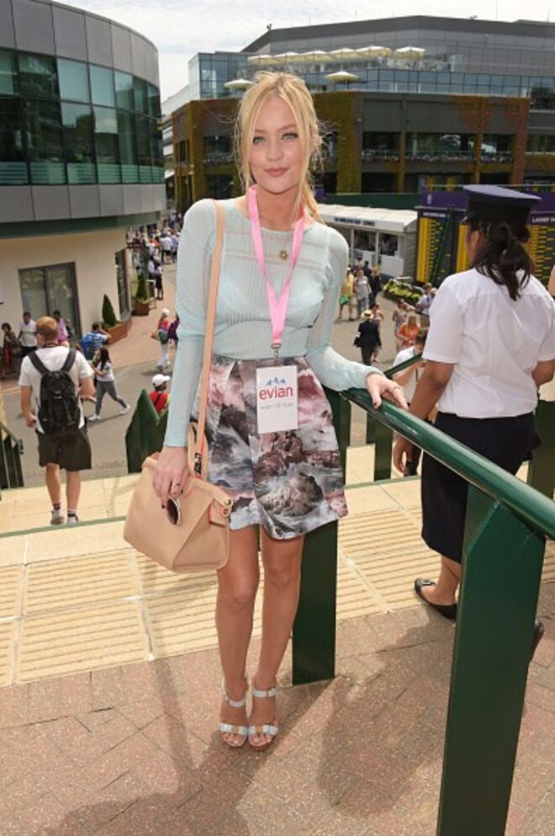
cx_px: 278
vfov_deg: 65.5
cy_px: 418
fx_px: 649
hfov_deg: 46.3
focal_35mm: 28
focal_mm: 28
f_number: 9
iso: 800
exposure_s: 1/2000
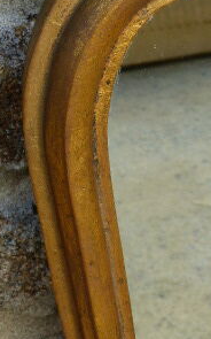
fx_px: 700
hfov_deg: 16.8
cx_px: 202
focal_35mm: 76
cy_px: 84
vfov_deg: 26.8
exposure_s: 1/320
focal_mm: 5.9
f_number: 4
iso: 100
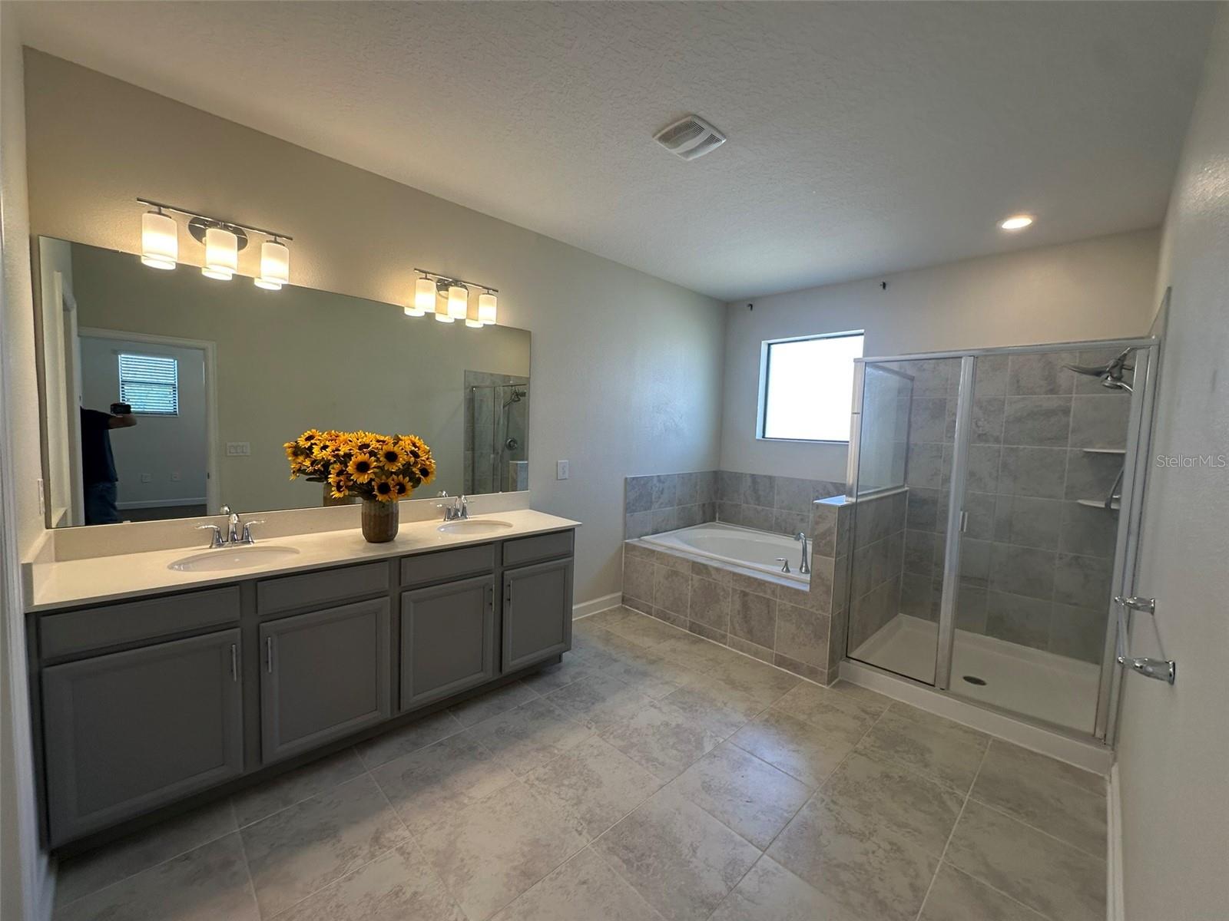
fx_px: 497
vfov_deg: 85.7
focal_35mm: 14
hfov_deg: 102.1
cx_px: 614
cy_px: 460
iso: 80
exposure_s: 1/120
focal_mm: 2.22
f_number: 2.2
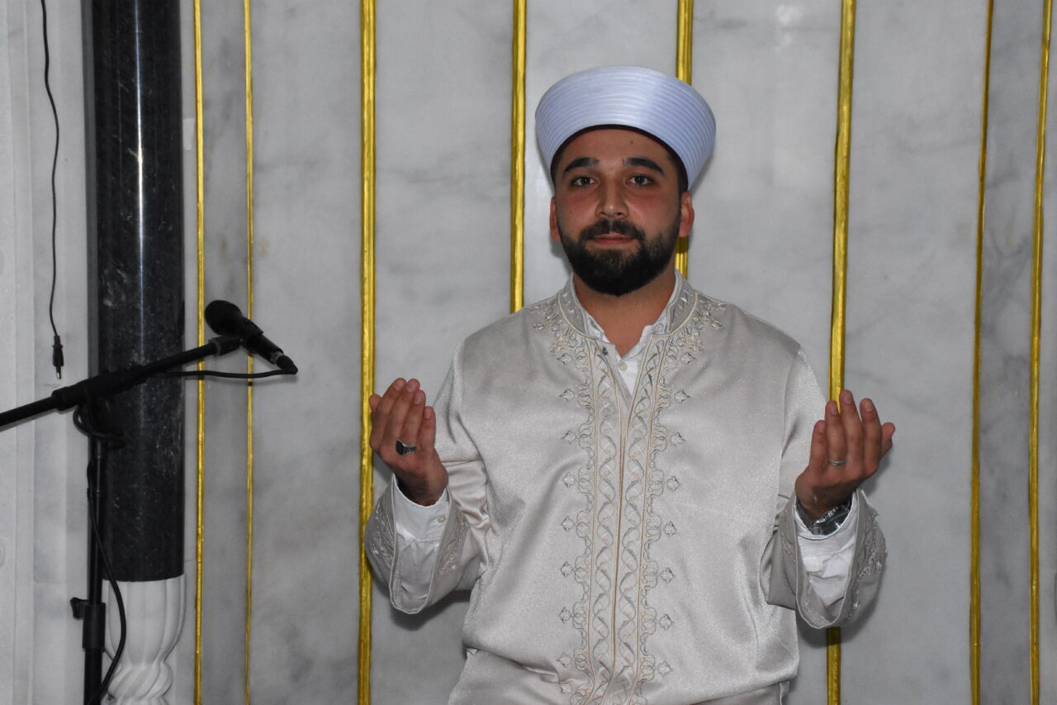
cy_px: 352
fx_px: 1981
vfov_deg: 20.2
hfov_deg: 29.9
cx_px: 528
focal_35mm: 68
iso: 6400
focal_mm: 45
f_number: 8
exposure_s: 1/250
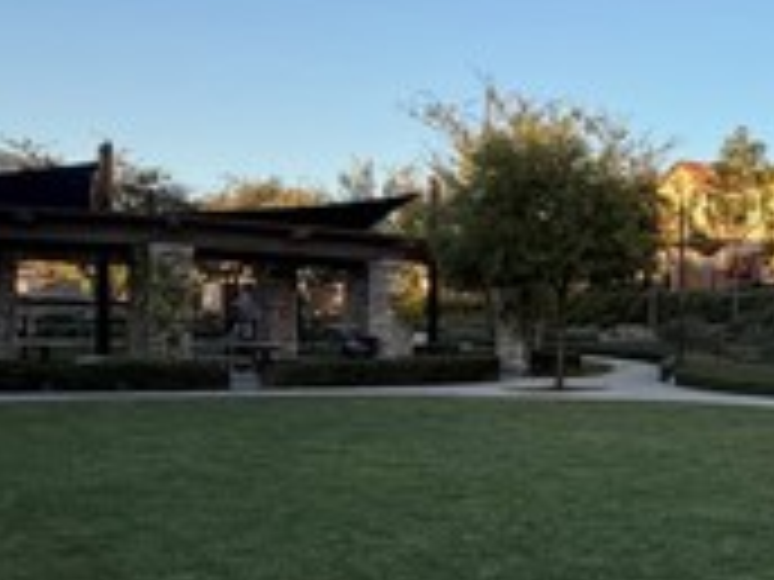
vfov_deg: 27.9
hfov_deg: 31.1
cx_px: 927
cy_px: 369
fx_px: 1163
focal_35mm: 52
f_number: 2.2
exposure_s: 1/502
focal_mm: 2.22
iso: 50
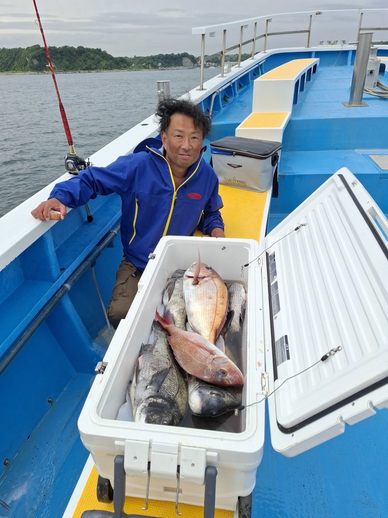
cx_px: 194
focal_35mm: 23
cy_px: 259
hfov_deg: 58.9
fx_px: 344
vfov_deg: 73.9
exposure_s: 1/1969
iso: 50
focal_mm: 5.54
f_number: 1.8
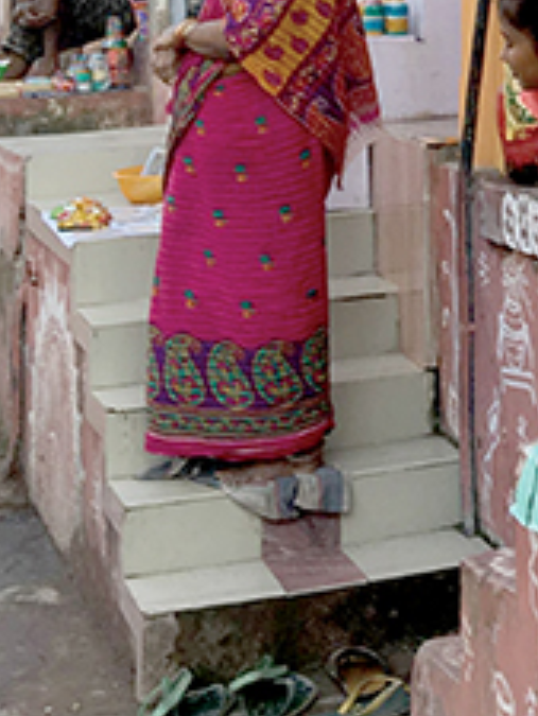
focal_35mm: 115
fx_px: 2381
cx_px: 856
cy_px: -317
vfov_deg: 15.9
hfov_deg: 12.2
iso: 25
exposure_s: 1/151
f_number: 2.2
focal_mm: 4.15
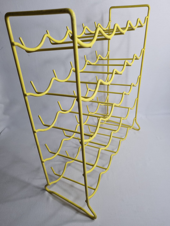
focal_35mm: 26
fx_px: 170
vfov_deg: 67.3
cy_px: 113
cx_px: 85
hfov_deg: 53.1
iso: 50
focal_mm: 5.4
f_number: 1.8
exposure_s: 1/197
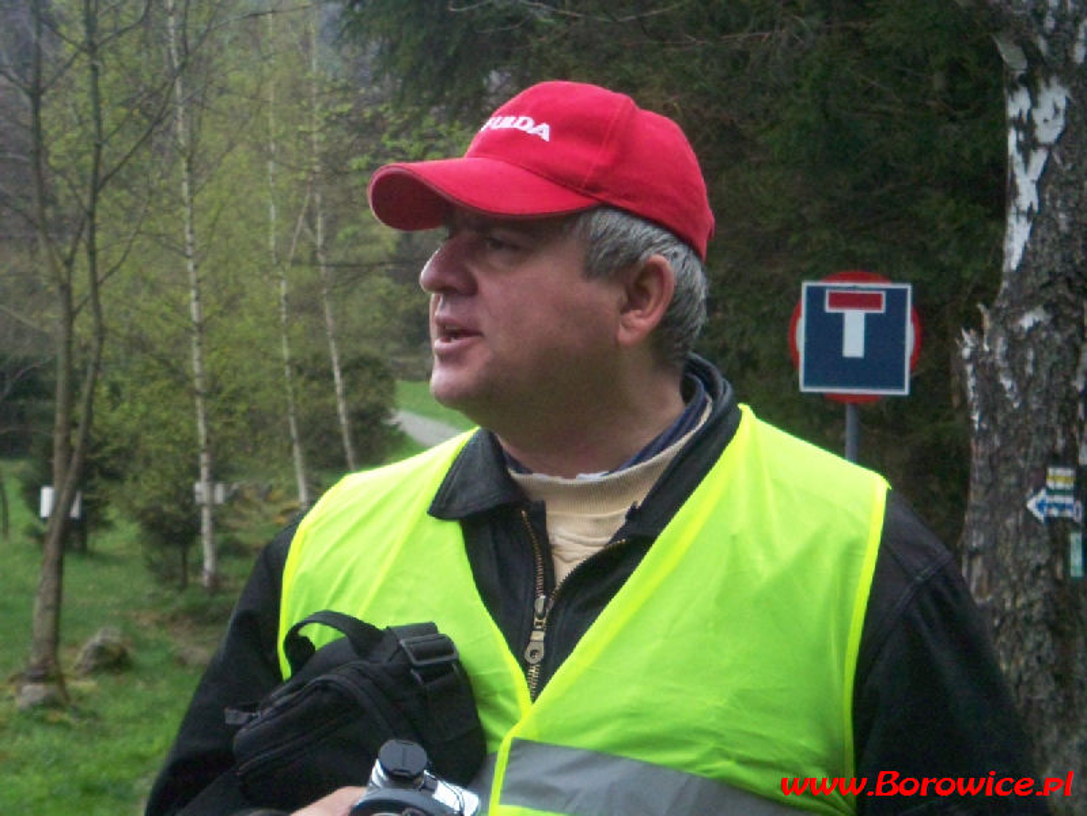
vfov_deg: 12.7
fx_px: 3674
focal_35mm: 117
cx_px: 544
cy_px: 408
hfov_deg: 16.8
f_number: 4.4
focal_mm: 19.2
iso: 400
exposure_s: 1/500
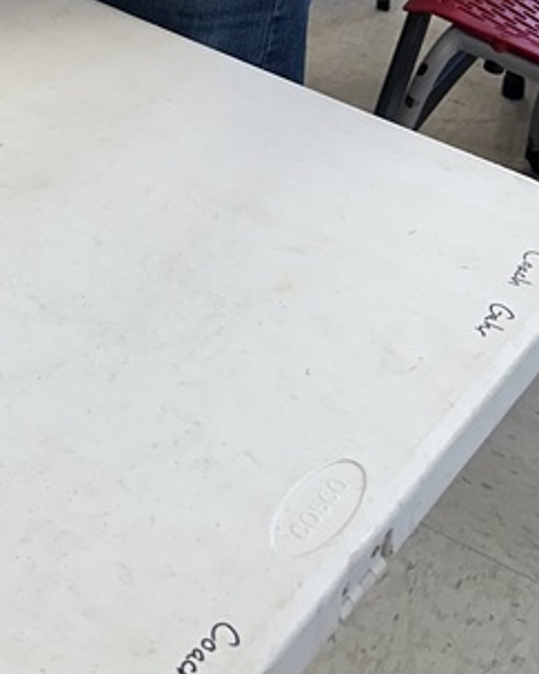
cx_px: -215
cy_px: -295
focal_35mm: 79
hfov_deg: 17.8
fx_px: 1576
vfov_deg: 21.0
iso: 125
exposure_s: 1/120
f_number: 1.78
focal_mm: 6.86
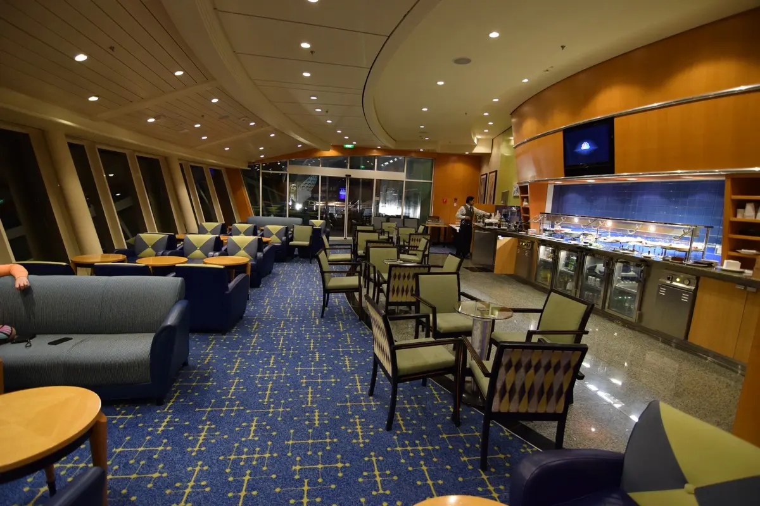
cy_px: 253
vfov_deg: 72.1
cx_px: 380
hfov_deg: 95.0
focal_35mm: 16
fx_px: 348
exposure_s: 1/60
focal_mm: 11
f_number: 2.8
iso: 1400
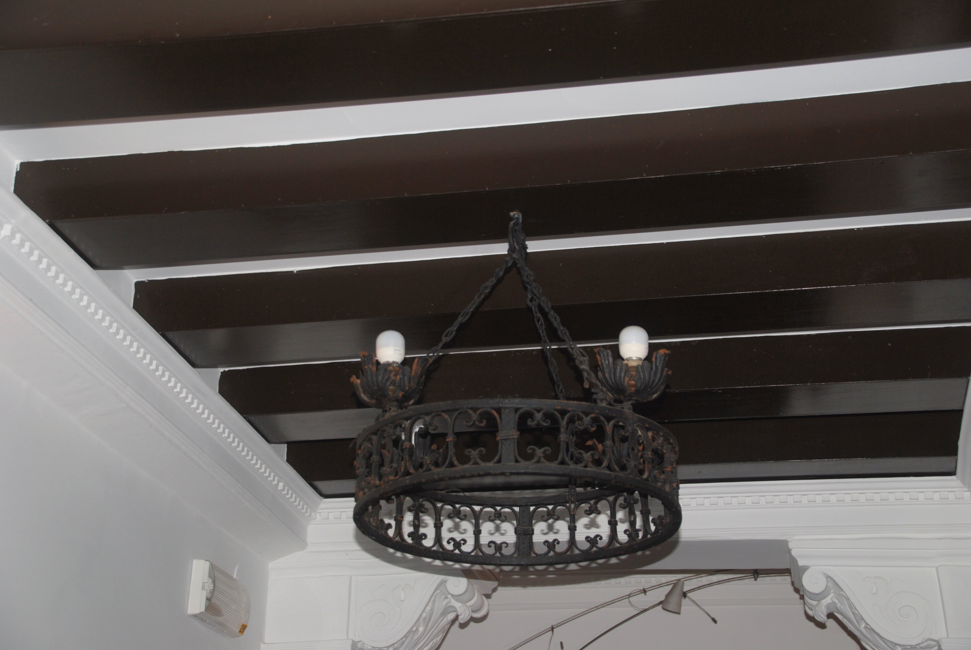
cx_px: 486
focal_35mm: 63
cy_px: 325
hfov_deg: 31.9
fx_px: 1701
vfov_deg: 21.6
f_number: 4.8
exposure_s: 1/60
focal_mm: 42
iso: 200
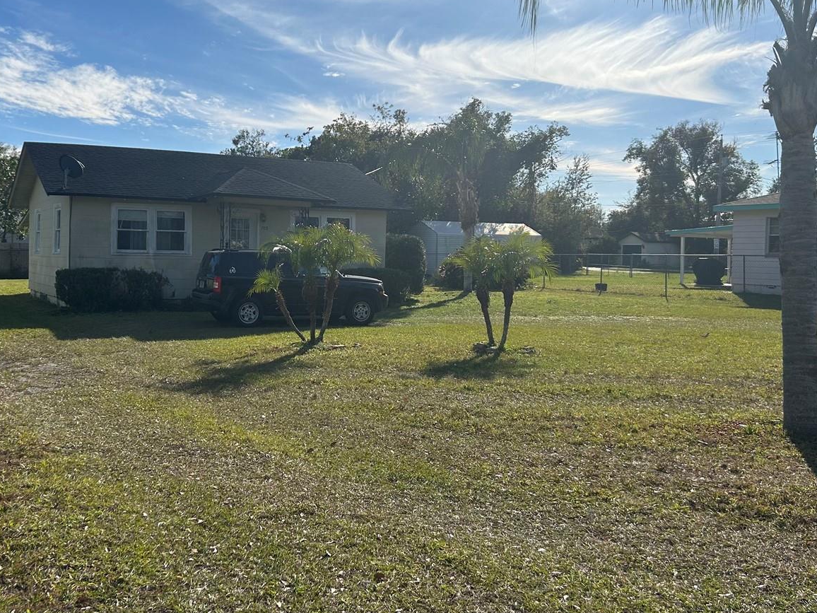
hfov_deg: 51.0
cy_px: 272
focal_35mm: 36
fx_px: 850
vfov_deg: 39.6
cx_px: 321
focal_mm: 5.7
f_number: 1.5
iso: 50
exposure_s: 1/8696
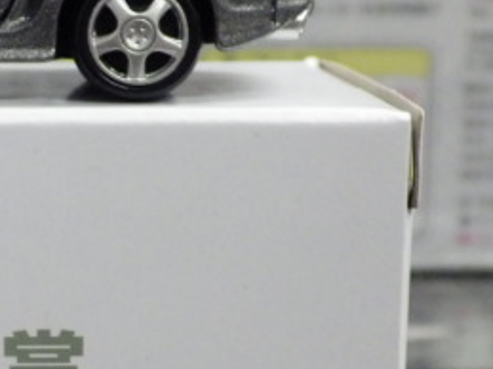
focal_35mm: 146
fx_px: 2078
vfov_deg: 10.2
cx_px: -110
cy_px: 207
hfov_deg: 13.1
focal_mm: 10.7
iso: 800
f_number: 4
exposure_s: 1/30
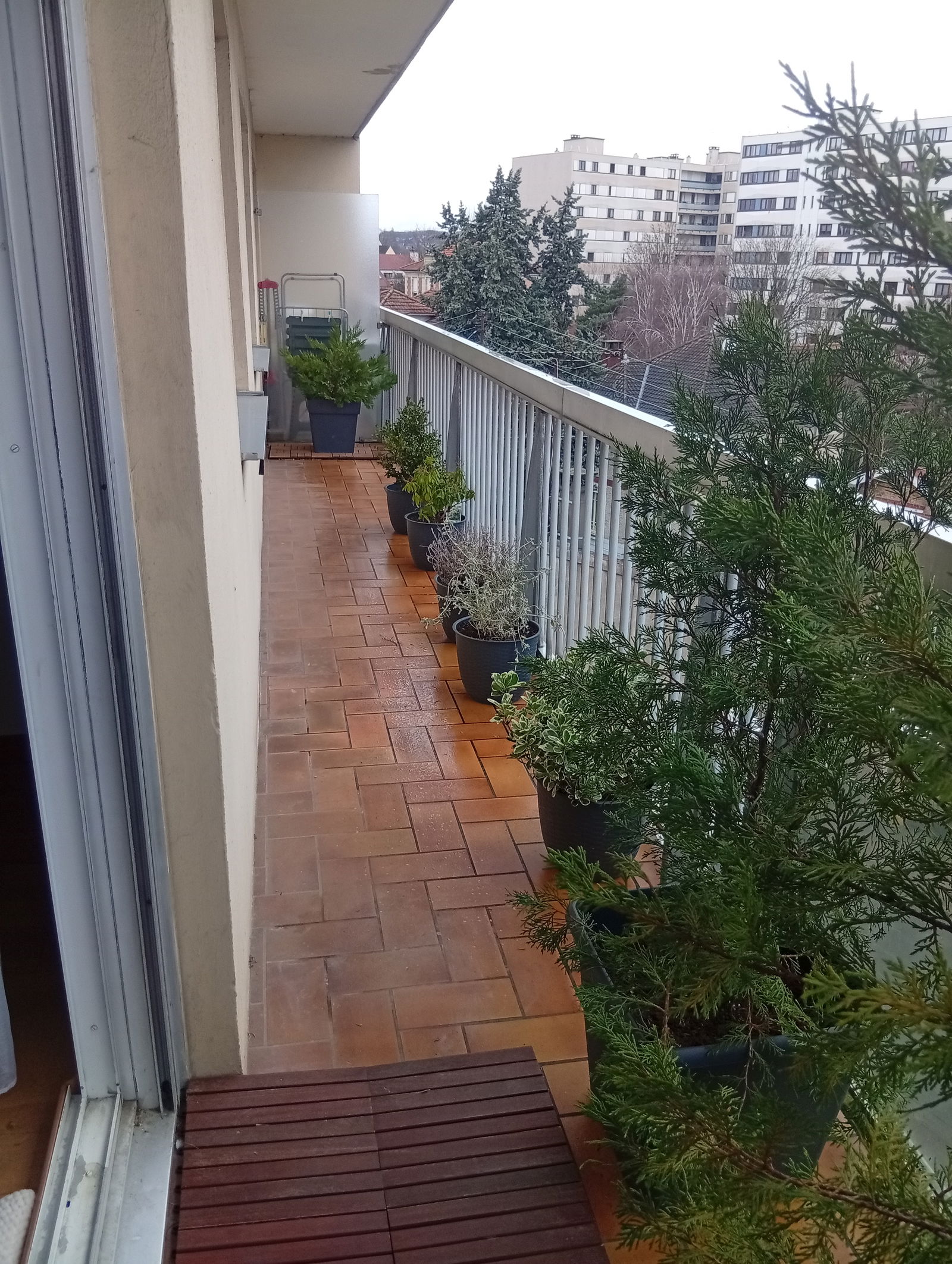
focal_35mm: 27
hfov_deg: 51.5
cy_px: 632
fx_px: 988
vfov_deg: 65.2
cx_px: 476
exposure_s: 1/50
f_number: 1.8
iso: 157
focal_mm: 3.84
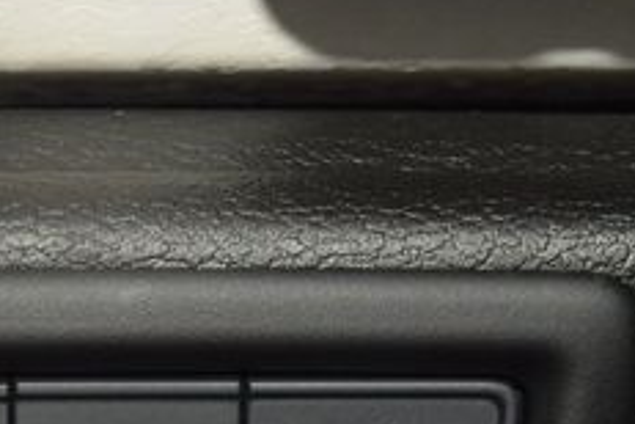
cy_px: 508
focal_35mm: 233
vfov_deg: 5.9
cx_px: 19
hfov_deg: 8.8
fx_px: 4110
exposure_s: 1/125
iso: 100
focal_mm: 56
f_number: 8
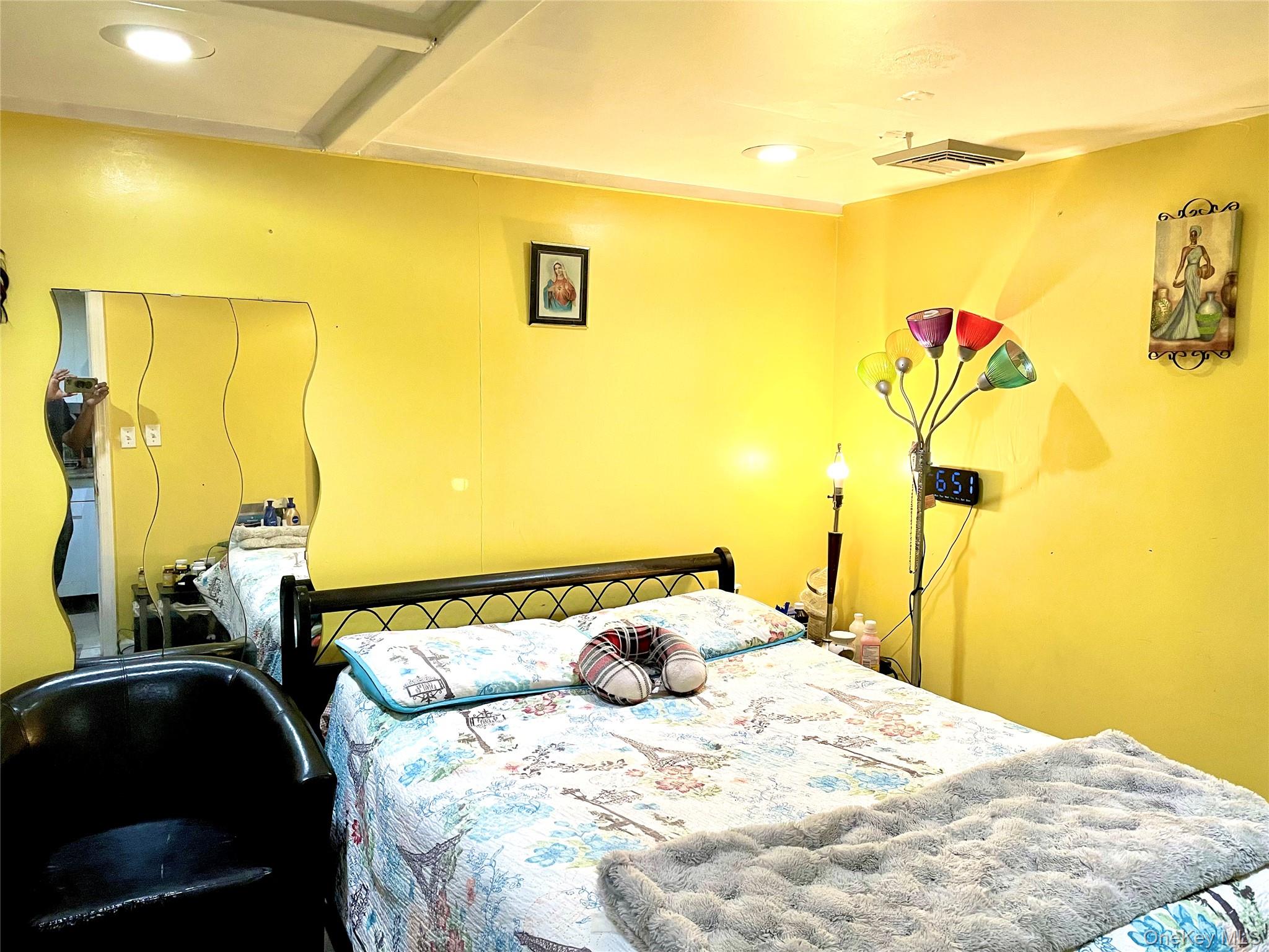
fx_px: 953
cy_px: 476
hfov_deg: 67.3
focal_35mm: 26
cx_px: 634
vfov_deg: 53.1
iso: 100
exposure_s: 1/60
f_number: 1.6
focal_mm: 4.2
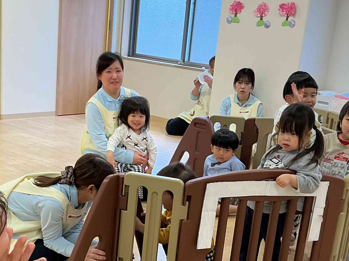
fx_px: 605
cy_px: 192
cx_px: 153
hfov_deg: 32.1
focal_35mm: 60
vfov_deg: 24.2
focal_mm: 3
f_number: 1.8
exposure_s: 1/100
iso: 25
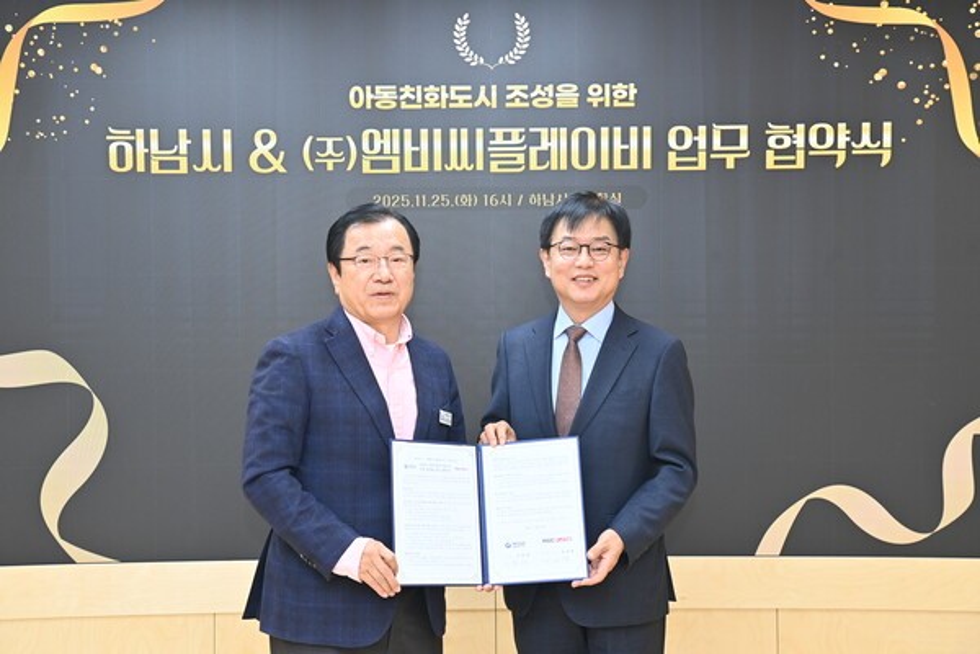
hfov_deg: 41.1
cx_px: 490
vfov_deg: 28.1
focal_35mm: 48
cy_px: 327
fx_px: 1307
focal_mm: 48
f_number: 5
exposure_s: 1/100
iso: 800
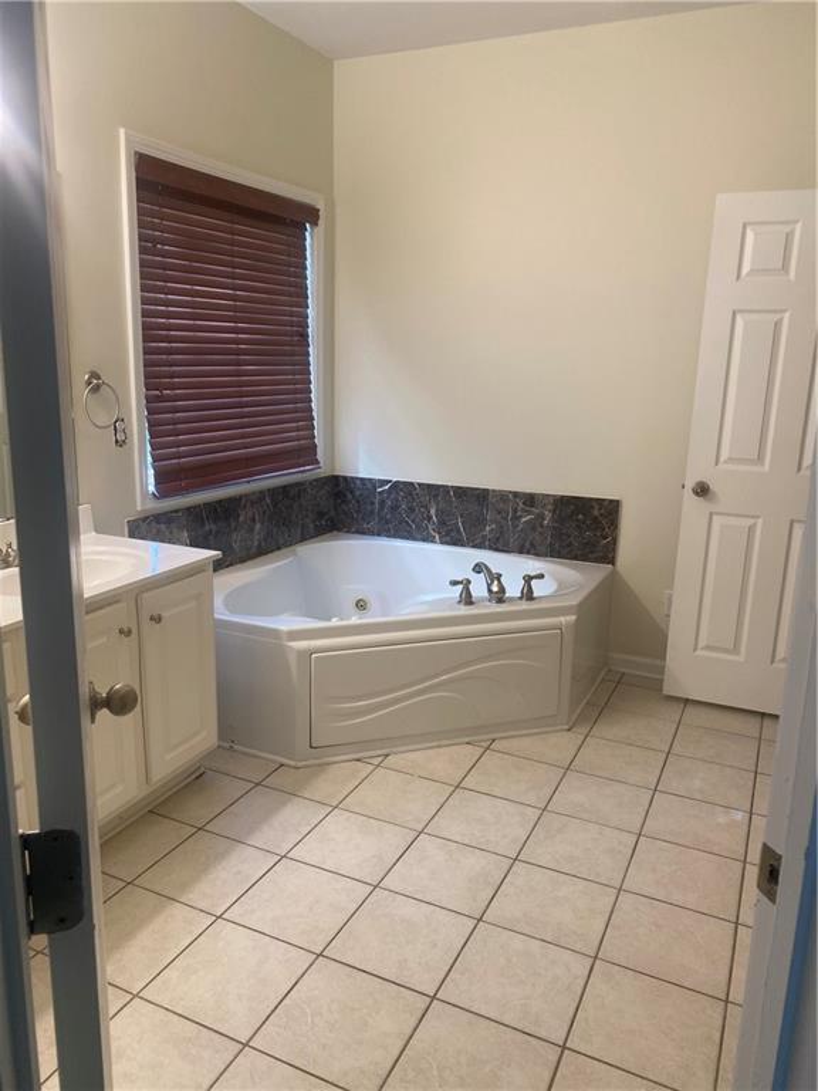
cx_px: 409
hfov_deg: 53.1
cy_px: 546
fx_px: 819
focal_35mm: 26
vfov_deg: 67.3
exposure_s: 1/60
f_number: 1.8
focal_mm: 4.25
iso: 64
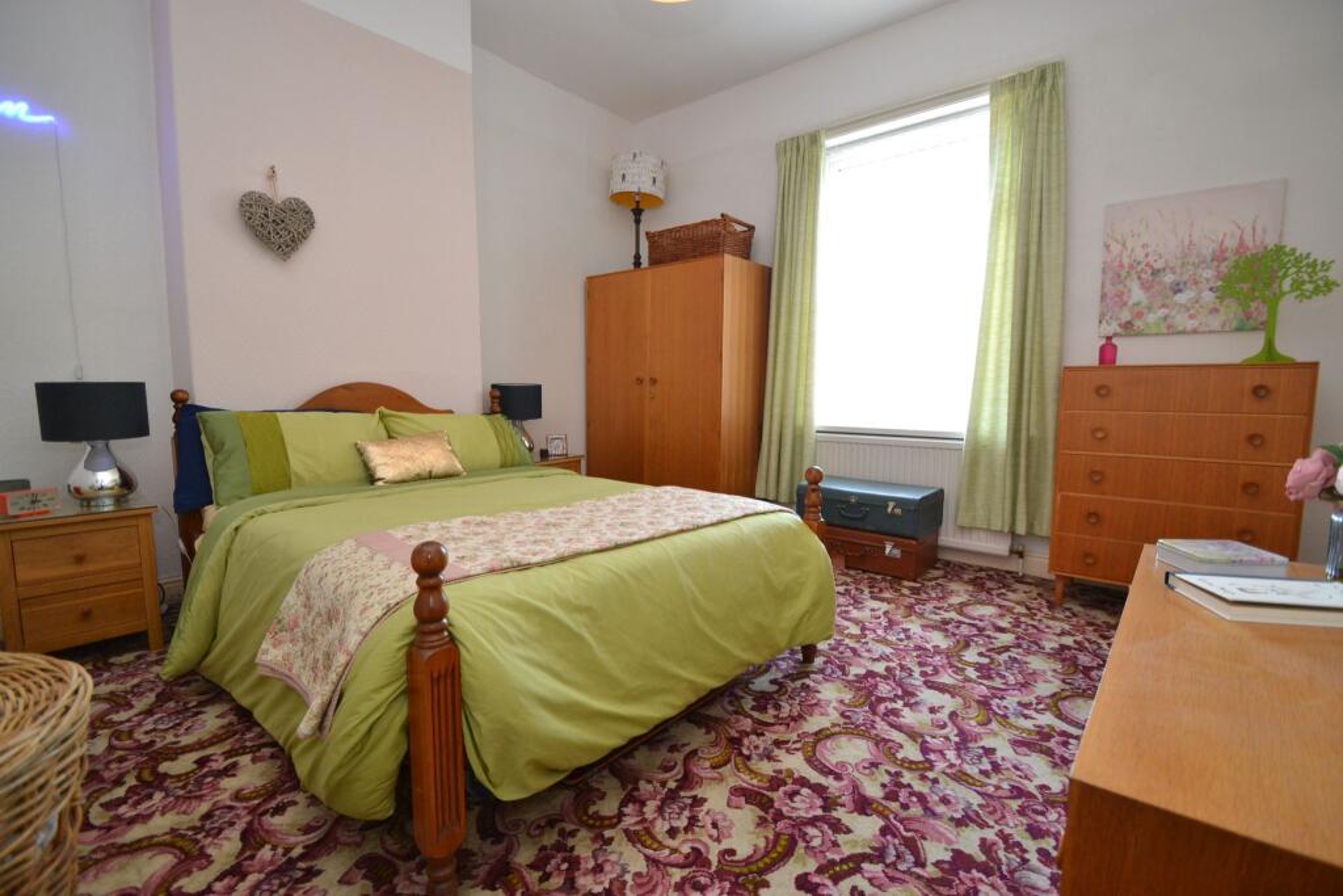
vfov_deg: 77.3
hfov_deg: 100.4
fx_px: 560
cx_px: 672
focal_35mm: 15
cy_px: 448
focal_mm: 10
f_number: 3.5
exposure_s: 1/60
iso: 720
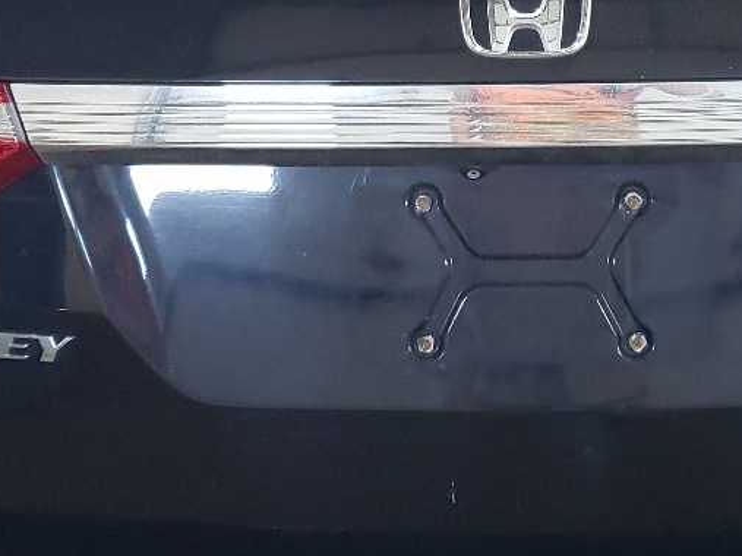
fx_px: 1757
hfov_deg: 23.7
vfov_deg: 17.7
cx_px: 528
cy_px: 57
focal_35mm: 82
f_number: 1.5
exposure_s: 1/60.2
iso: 293
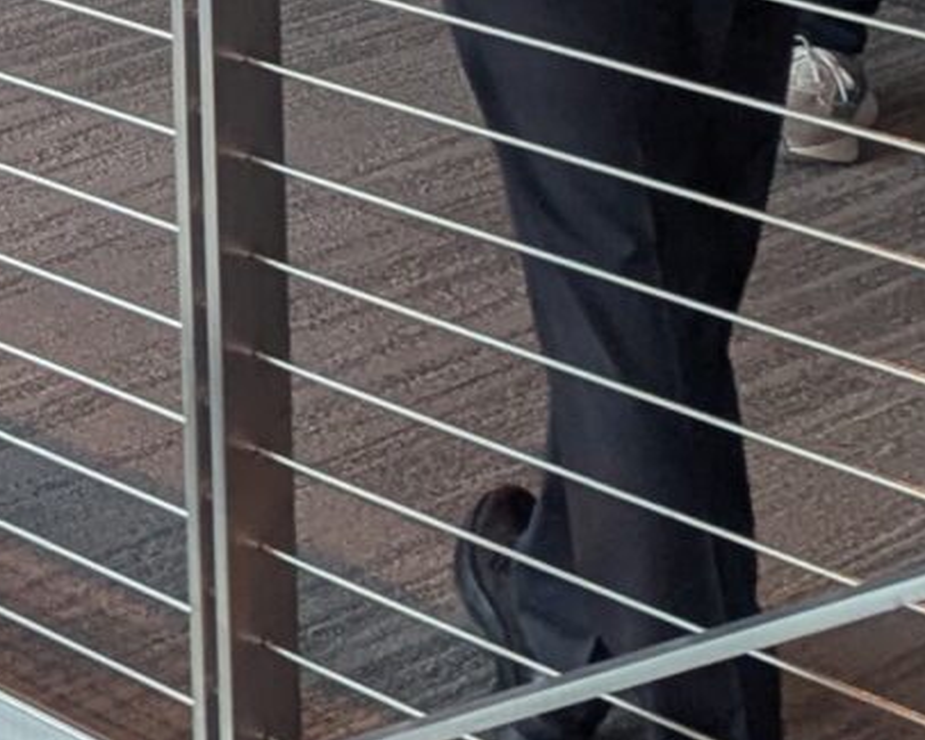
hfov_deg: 12.5
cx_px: -401
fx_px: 4053
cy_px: -797
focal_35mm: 148
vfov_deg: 9.6
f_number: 1.85
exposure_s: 1/120
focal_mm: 6.81
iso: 73
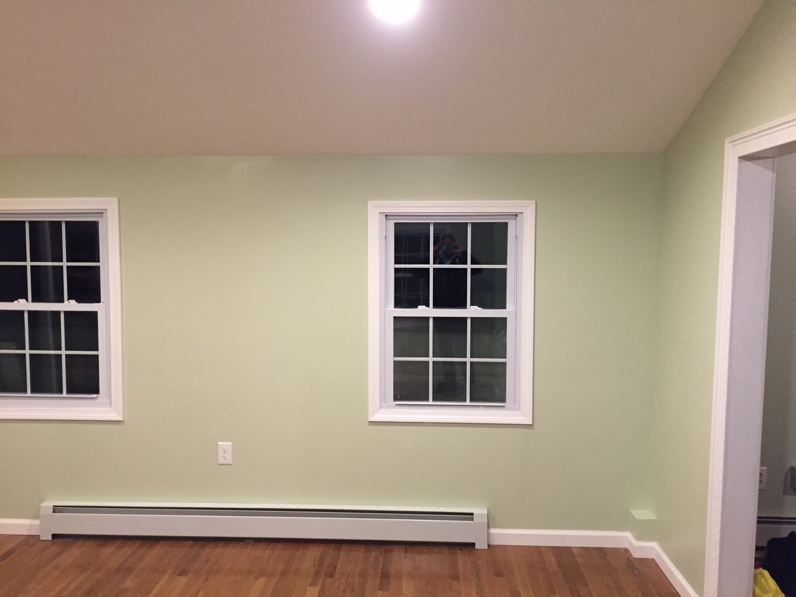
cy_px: 298
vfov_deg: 48.2
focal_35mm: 29
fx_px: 667
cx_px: 398
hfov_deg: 61.7
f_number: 2.2
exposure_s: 1/30
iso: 200
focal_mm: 4.15
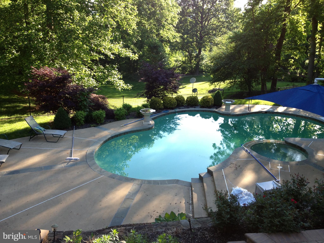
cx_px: 162
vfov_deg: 40.7
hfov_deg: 52.6
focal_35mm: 35
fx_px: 328
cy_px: 122
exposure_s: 1/170
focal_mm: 4.28
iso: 64
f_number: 2.4
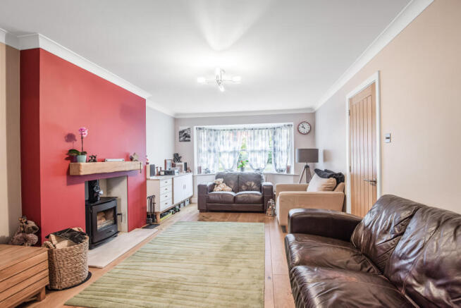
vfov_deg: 73.8
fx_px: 205
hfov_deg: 96.7
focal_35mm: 16
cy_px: 154
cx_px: 230
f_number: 9
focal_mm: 16
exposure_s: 1/6
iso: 200
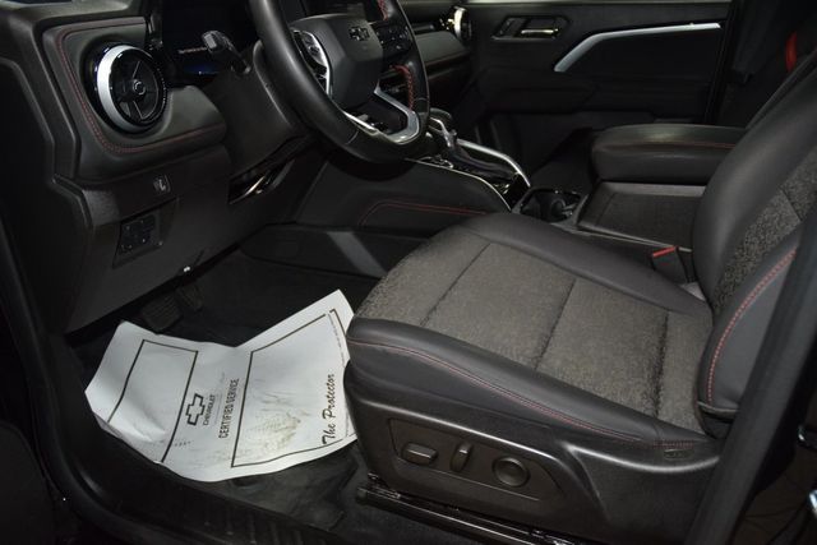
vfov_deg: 48.0
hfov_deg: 67.4
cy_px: 272
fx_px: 613
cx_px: 408
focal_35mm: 27
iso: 2000
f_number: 3.5
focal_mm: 18
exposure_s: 1/100
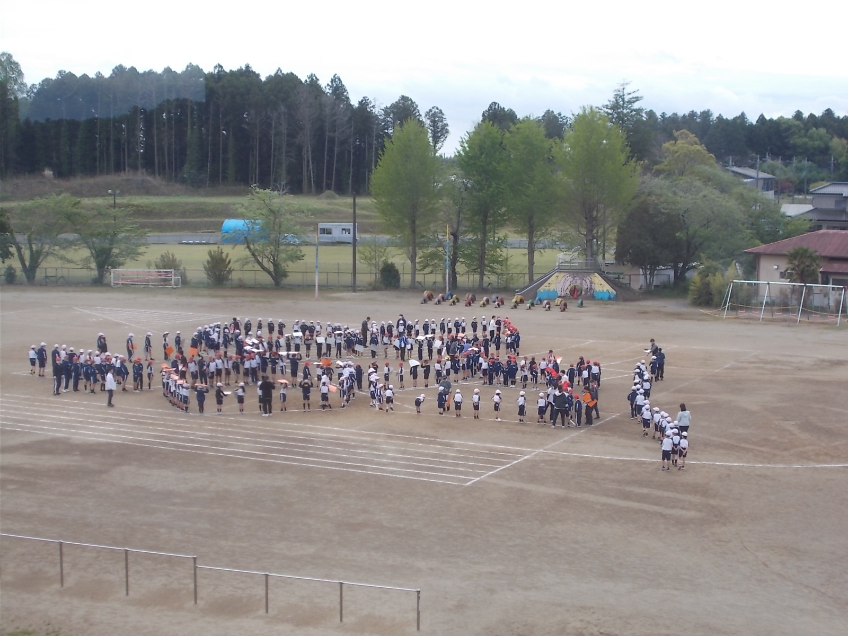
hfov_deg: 33.2
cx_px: 424
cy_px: 318
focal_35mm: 58
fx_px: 1421
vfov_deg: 25.2
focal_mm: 10.3
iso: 80
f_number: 4.9
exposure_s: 1/320
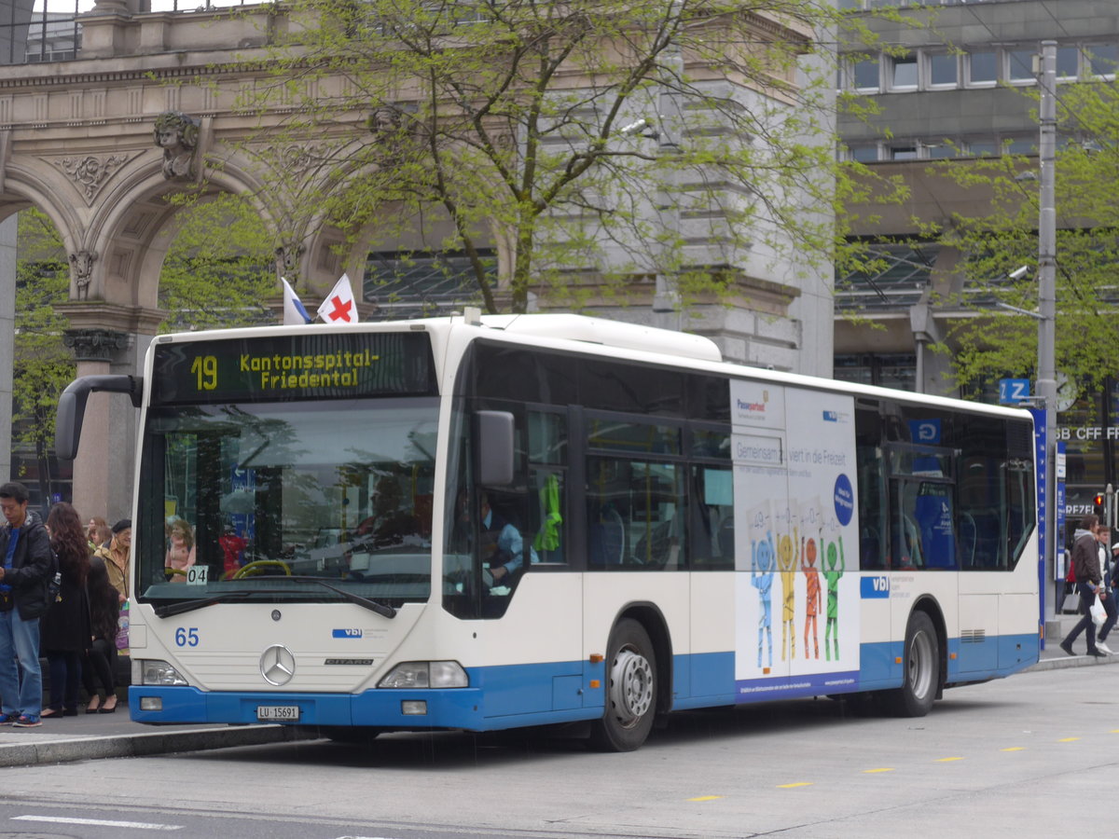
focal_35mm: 97
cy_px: 420
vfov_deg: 15.2
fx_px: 3136
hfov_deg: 20.2
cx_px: 560
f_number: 4.7
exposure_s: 1/80
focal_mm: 19.2
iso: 100
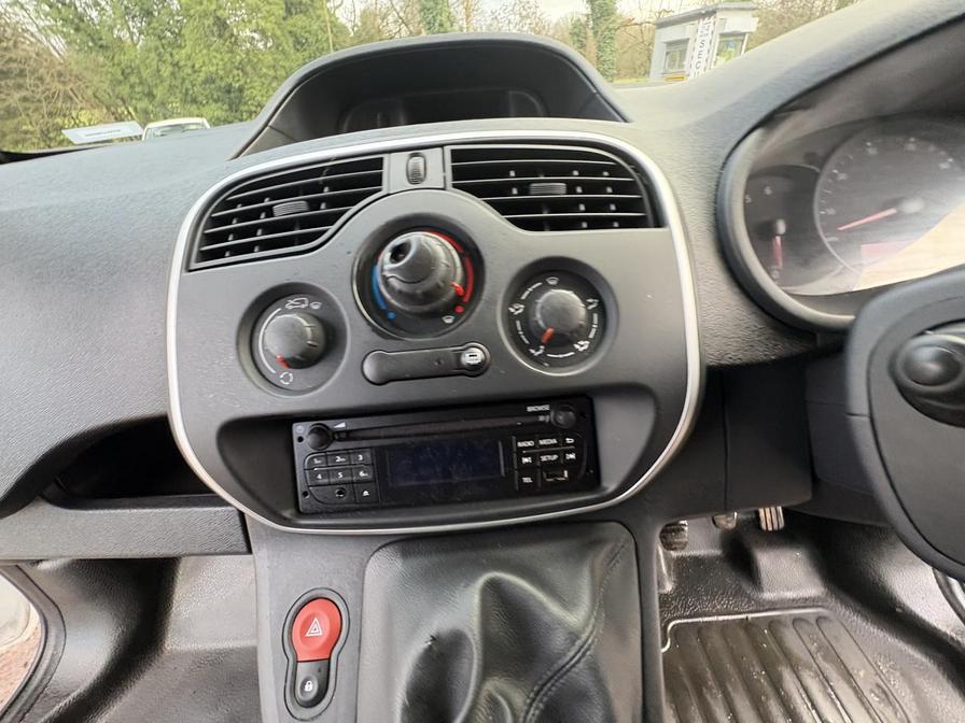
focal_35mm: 14
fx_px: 390
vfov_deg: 85.7
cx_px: 482
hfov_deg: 102.1
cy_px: 362
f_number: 2.2
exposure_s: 1/60
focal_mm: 2.22
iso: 500
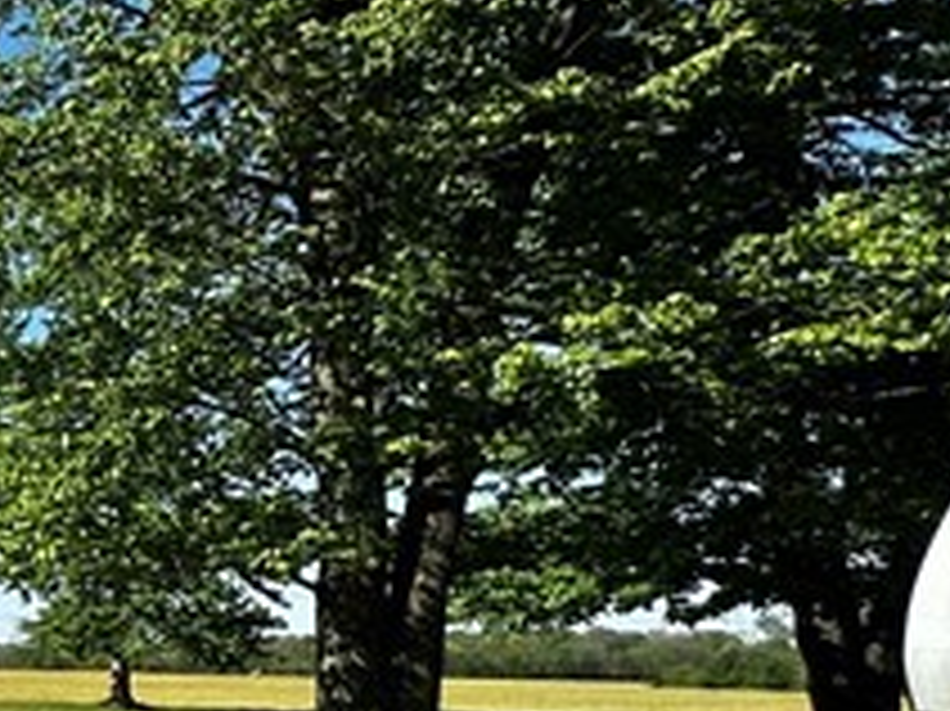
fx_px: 1865
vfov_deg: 21.0
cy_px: 684
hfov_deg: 16.3
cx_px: -1198
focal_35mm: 68
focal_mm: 2.22
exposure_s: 1/1715
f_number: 2.2
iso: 40
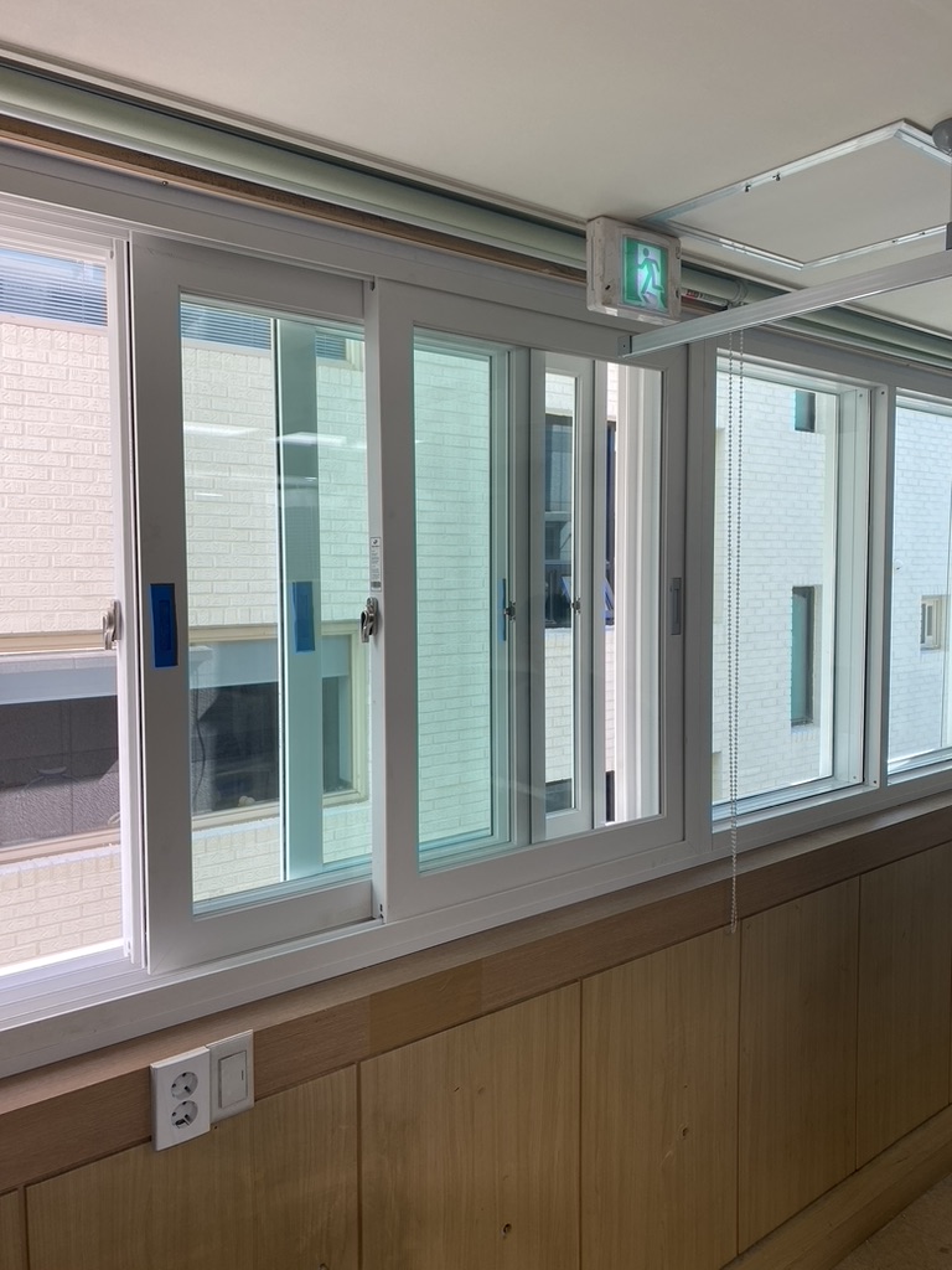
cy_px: 635
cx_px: 476
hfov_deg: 53.1
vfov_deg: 67.3
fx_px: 953
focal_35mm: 26
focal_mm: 4.25
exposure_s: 1/162
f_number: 1.8
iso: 32
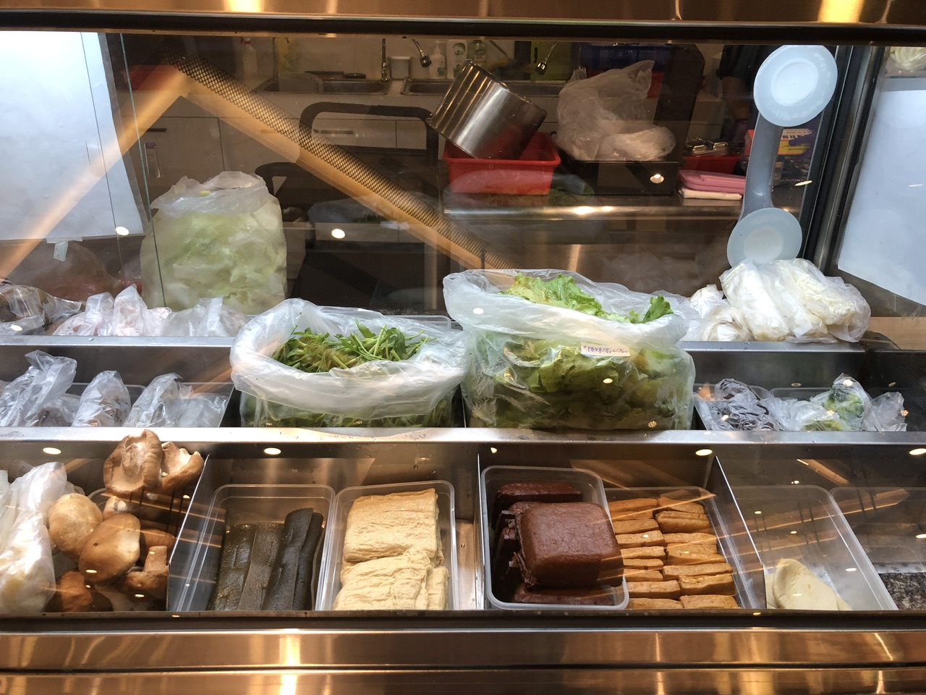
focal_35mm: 28
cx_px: 463
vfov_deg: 49.7
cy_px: 348
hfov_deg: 63.4
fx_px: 749
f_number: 1.8
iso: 25
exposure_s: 1/30
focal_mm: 3.99
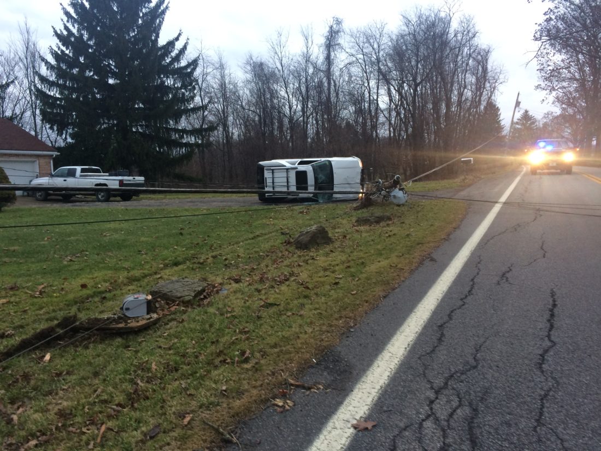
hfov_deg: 61.7
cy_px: 226
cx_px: 300
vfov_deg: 48.2
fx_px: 503
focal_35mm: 29
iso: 40
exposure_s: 1/30
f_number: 2.2
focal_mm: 4.15
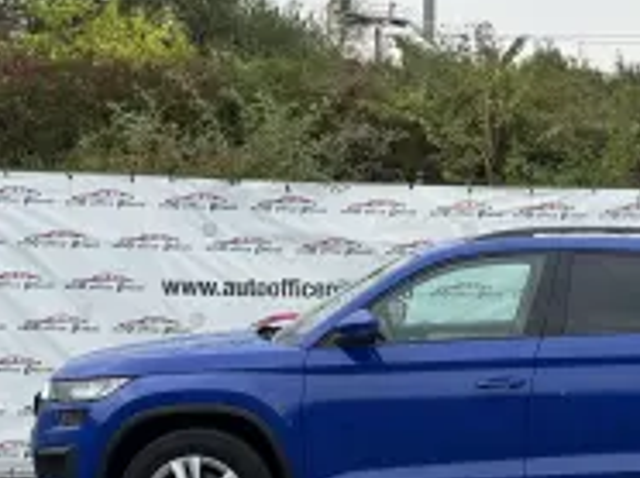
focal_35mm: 93
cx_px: 547
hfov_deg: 20.8
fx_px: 1717
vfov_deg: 15.8
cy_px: 371
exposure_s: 1/1724
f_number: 1.78
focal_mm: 6.76
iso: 64
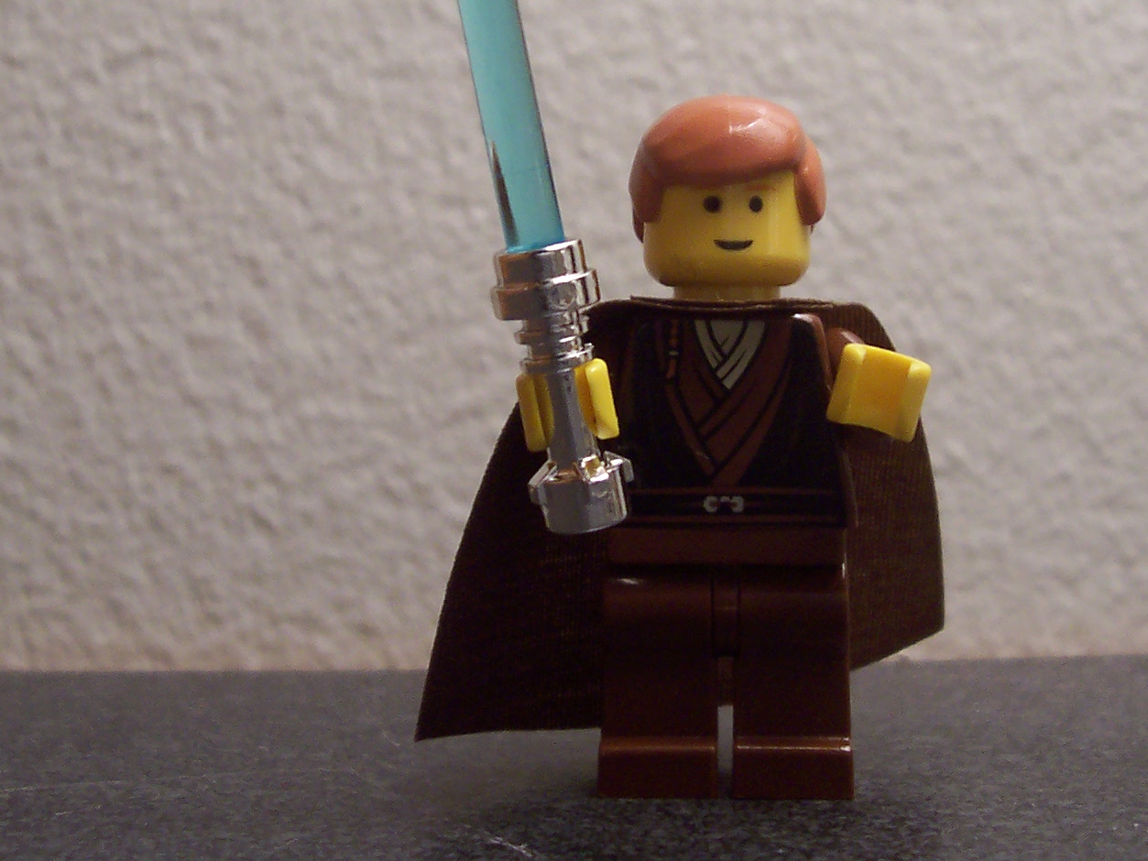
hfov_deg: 32.2
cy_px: 289
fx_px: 1990
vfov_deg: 24.3
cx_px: 622
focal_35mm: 60
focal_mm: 5.6
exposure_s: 1/30
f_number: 2.8
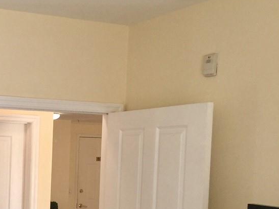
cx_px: -37
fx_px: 548
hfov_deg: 26.1
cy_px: 191
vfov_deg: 21.1
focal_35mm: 68
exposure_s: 1/40
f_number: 2.2
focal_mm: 4.15
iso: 40
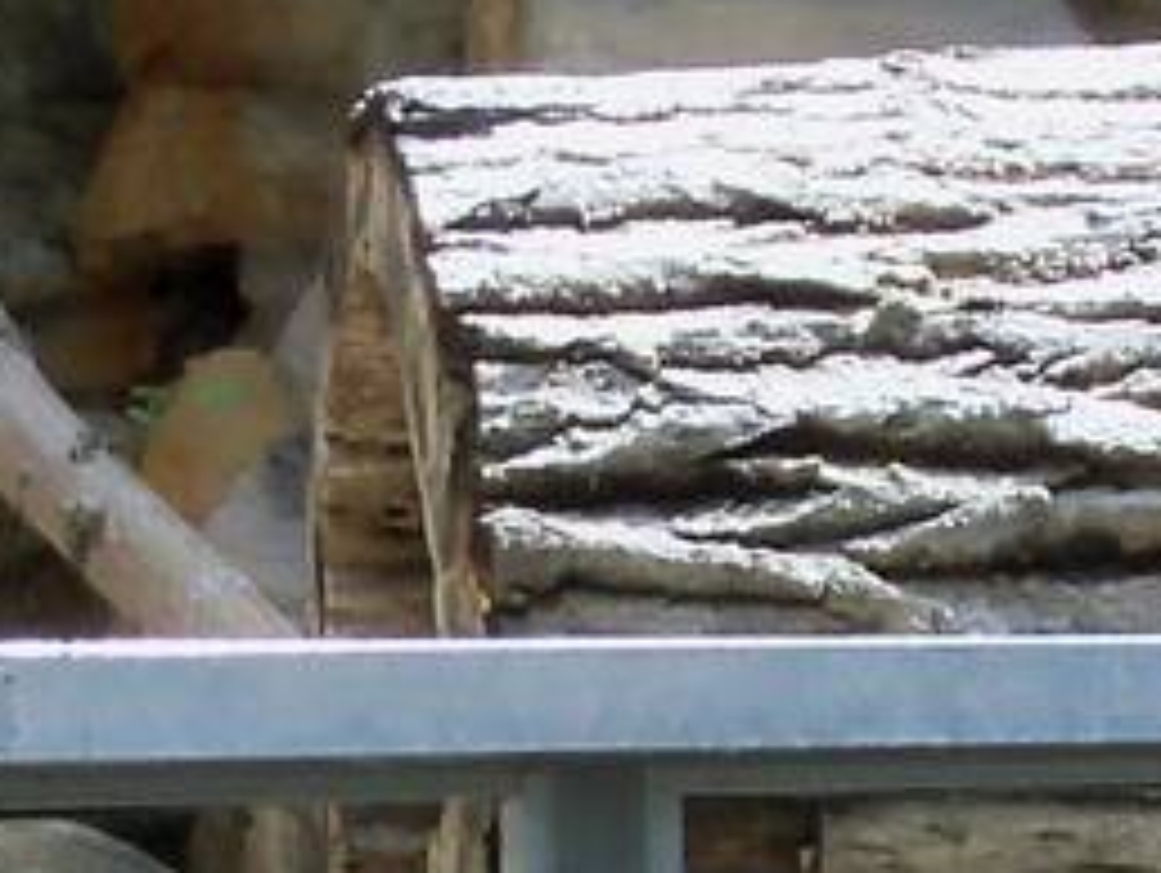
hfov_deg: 9.1
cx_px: 688
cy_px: 1102
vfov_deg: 6.8
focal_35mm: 217
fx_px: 7285
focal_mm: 6.3
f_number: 3
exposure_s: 1/320
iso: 80
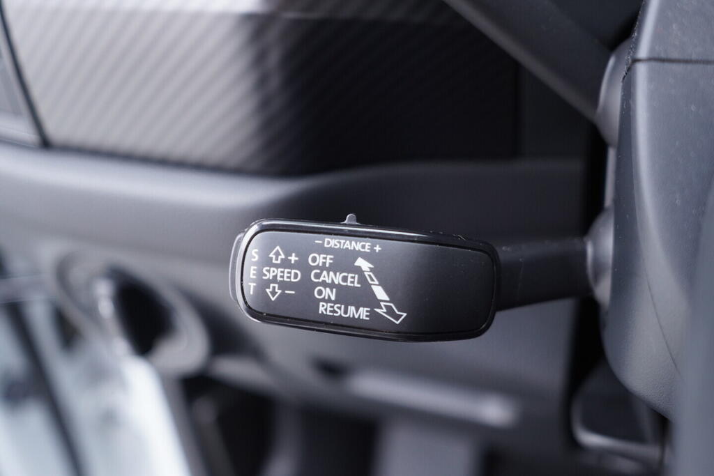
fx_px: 714
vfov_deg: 36.9
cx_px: 357
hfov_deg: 53.1
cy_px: 238
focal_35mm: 36
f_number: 2.8
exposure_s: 1/40
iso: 640
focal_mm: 24
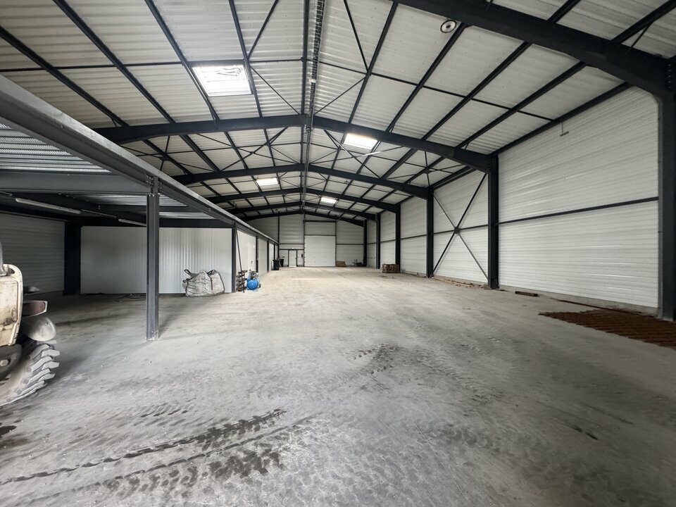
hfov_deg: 102.1
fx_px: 273
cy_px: 254
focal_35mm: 14
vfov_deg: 85.7
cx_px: 338
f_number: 2.2
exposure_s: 1/92
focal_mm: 2.22
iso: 320
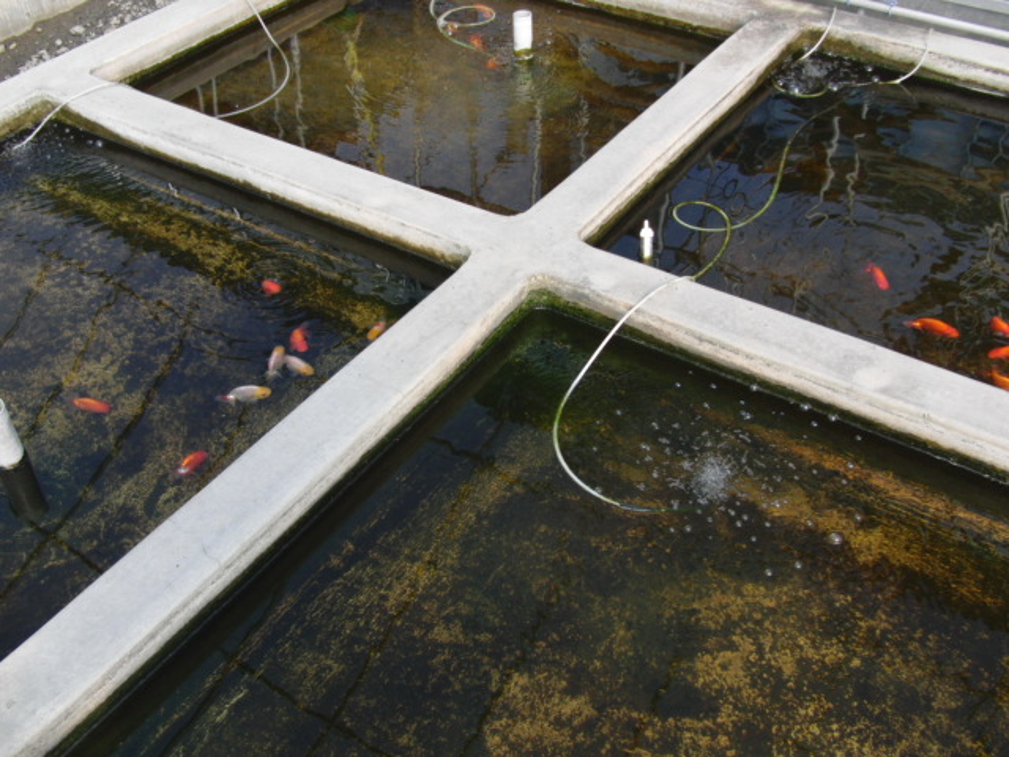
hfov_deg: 50.1
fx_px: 1078
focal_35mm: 37
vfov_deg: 38.7
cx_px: 504
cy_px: 378
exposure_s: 1/400
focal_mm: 6.42
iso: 100
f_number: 3.6
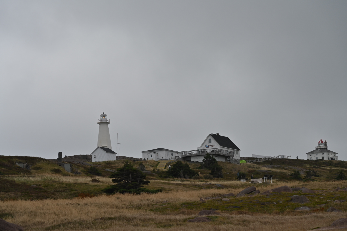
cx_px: 174
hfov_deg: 17.1
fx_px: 1157
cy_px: 116
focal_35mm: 120
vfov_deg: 11.4
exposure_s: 1/400
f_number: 8
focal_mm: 120
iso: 100
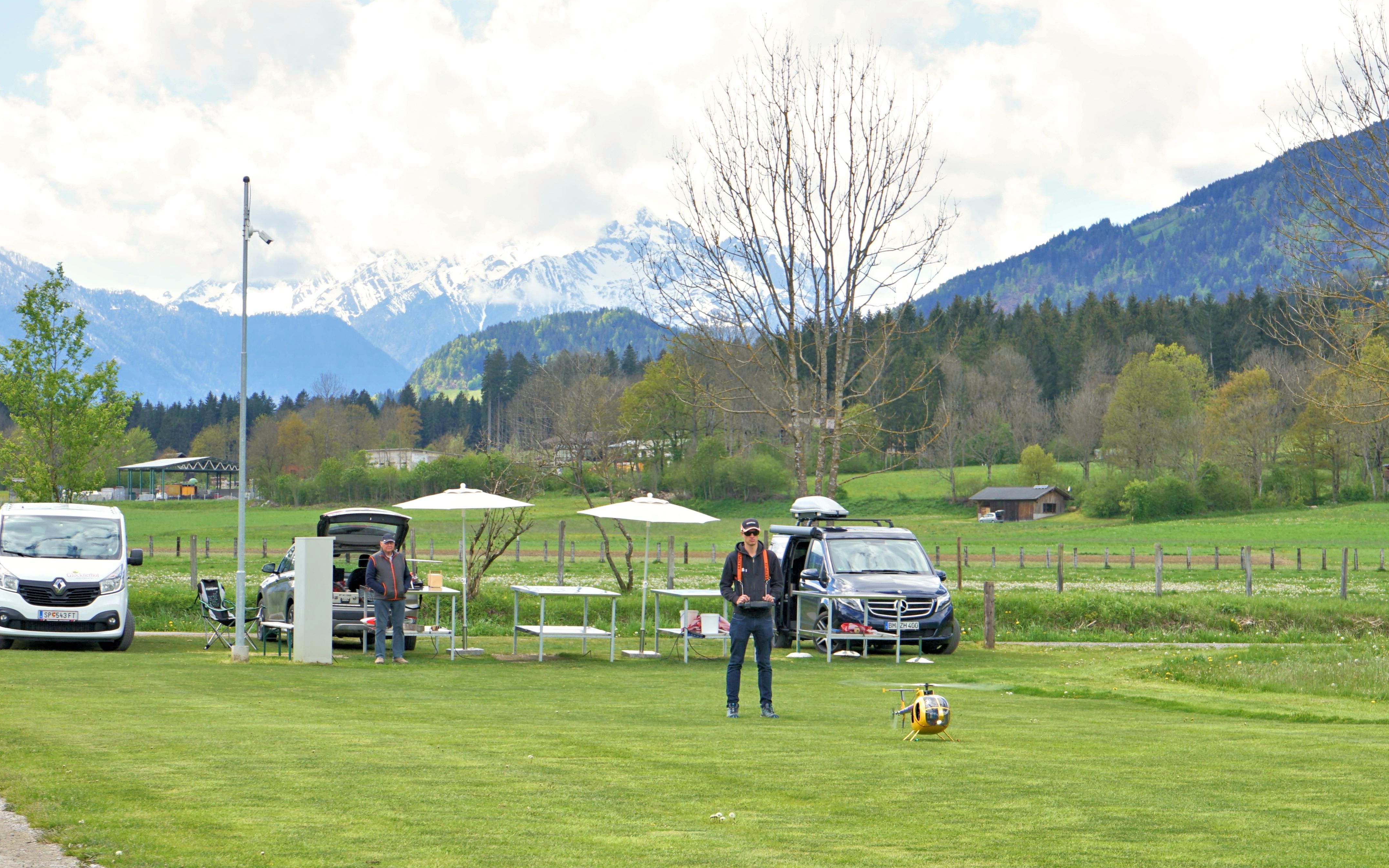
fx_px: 3785
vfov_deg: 13.1
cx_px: 775
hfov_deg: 20.8
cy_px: 506
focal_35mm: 100
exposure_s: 1/125
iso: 100
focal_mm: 70
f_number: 10
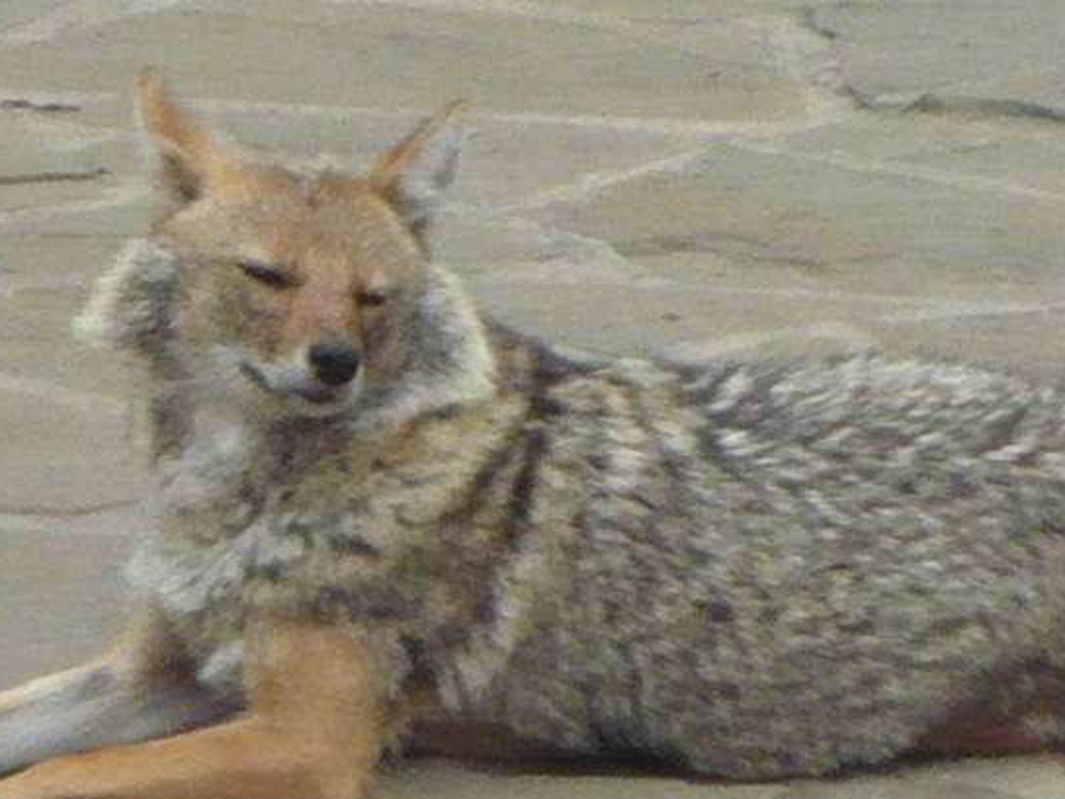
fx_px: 14463
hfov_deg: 4.2
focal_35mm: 470
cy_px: 531
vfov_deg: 3.2
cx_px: 539
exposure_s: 1/125
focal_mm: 16.5
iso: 250
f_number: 5.1
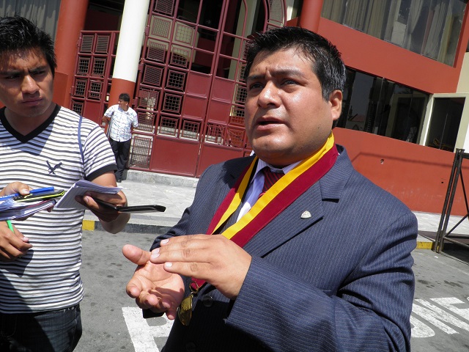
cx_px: 234
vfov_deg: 49.7
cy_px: 176
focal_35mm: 28
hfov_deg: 63.4
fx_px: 379
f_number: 5.7
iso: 50
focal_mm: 4.9
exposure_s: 1/250
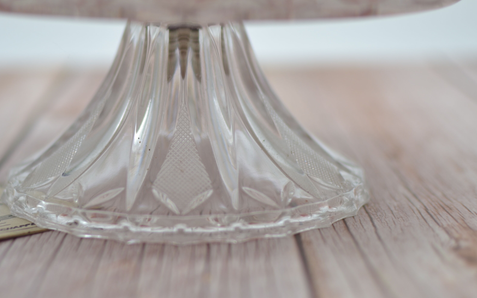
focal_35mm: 78
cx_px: 194
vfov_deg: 16.8
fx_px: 1011
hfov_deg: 26.5
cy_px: 127
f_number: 1.8
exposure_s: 1/500
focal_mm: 35
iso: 100
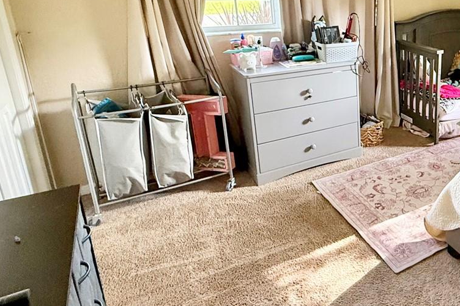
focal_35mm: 31
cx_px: 449
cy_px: 84
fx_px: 396
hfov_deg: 50.2
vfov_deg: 41.3
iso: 500
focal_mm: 2.22
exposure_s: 1/60
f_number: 2.2
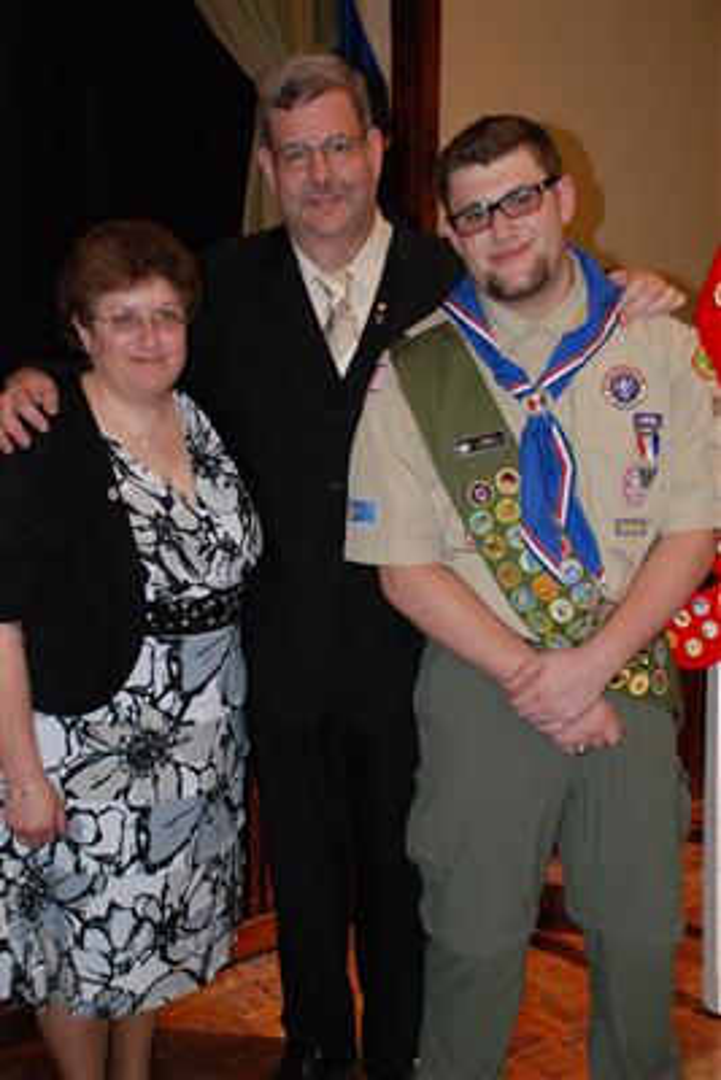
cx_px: 360
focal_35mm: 46
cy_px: 540
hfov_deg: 29.0
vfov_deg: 42.3
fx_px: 1396
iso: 1000
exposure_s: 1/60
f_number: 5
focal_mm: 31
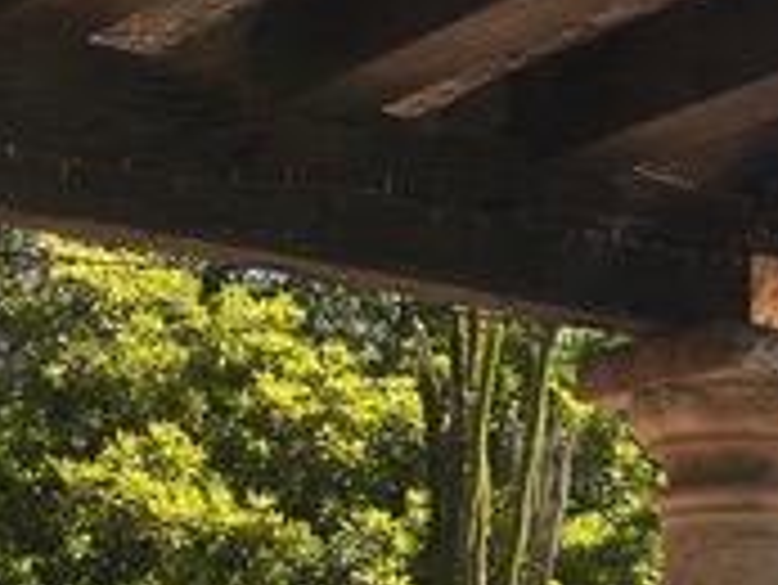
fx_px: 2407
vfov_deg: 13.5
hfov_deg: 15.9
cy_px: 662
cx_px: 1354
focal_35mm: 107
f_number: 2.2
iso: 25
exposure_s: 1/1166
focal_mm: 4.15
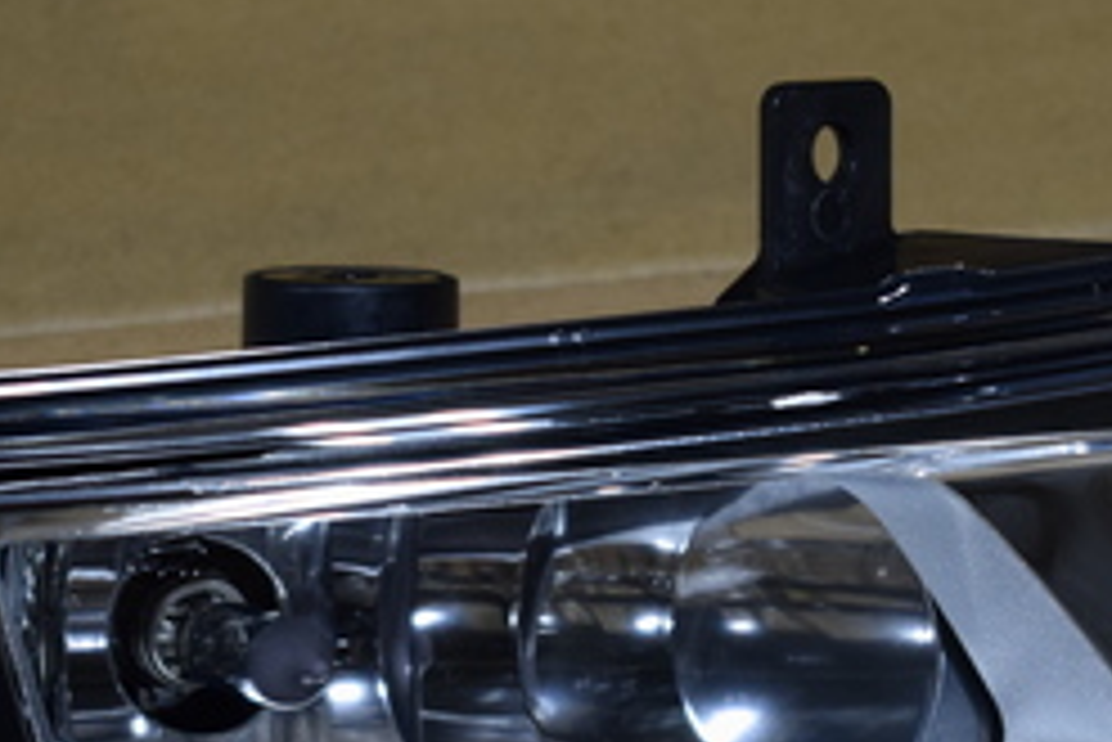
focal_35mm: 163
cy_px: 564
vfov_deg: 8.4
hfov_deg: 12.6
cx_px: 824
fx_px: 5038
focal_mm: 42
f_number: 5
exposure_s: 1/125
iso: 1100
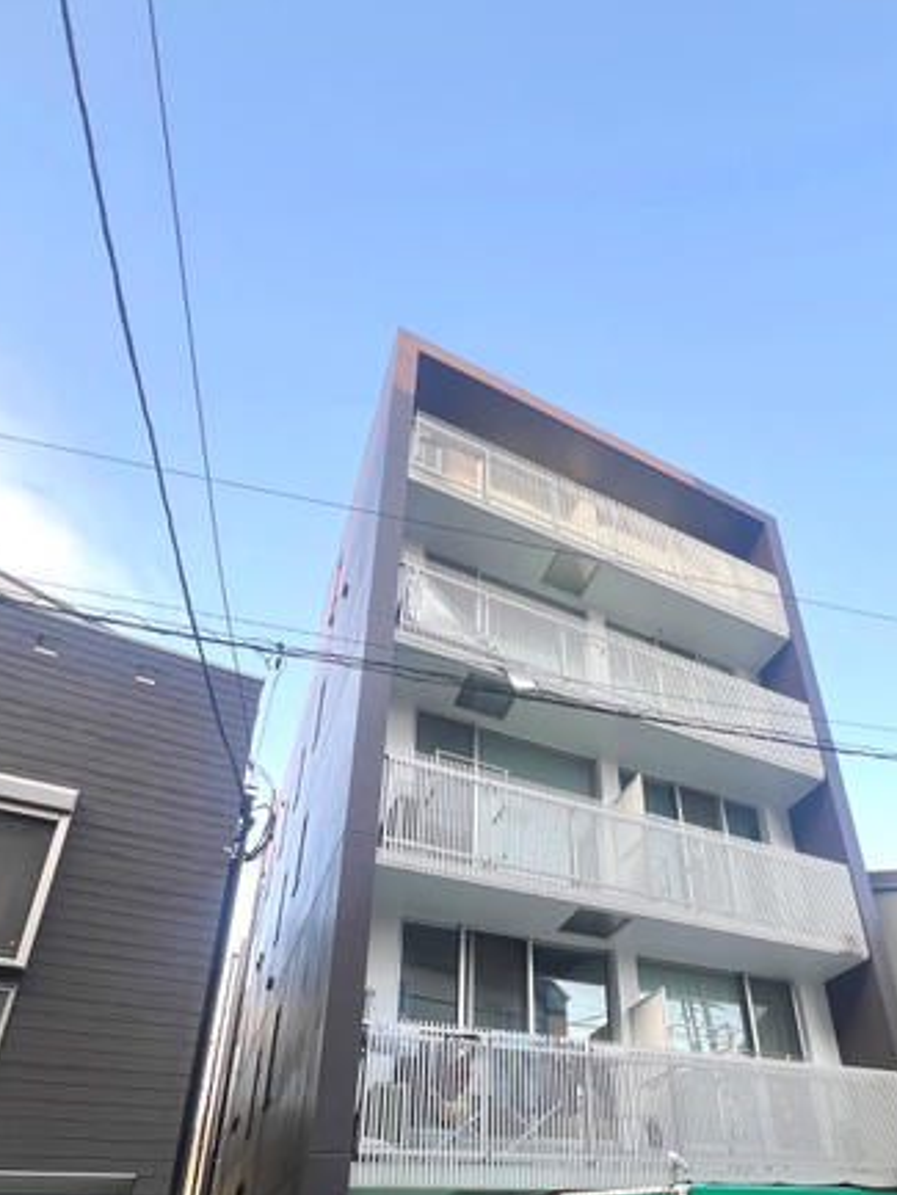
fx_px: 725
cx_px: 592
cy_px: 913
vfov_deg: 72.8
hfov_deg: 62.0
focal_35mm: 21
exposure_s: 1/245
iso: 32
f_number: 1.8
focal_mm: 1.57
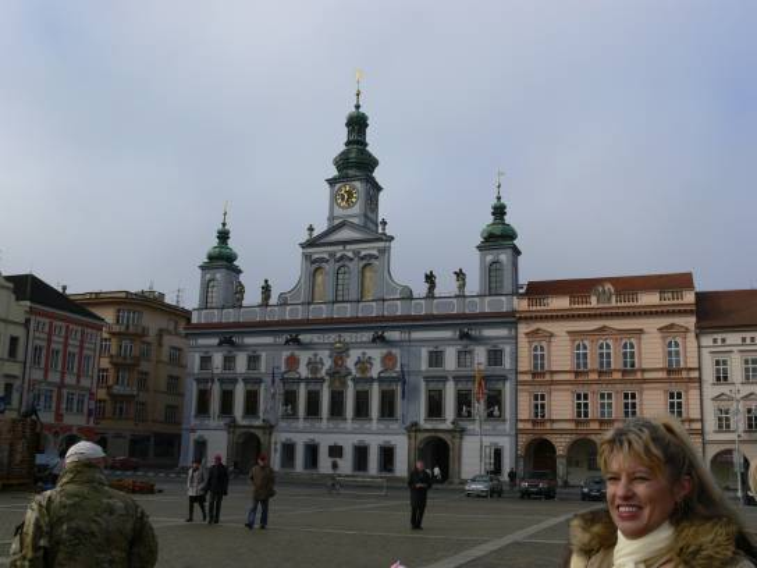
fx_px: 765
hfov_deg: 52.6
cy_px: 284
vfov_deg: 40.7
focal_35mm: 35
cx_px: 378
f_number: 5.6
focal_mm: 7.4
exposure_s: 1/500
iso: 100
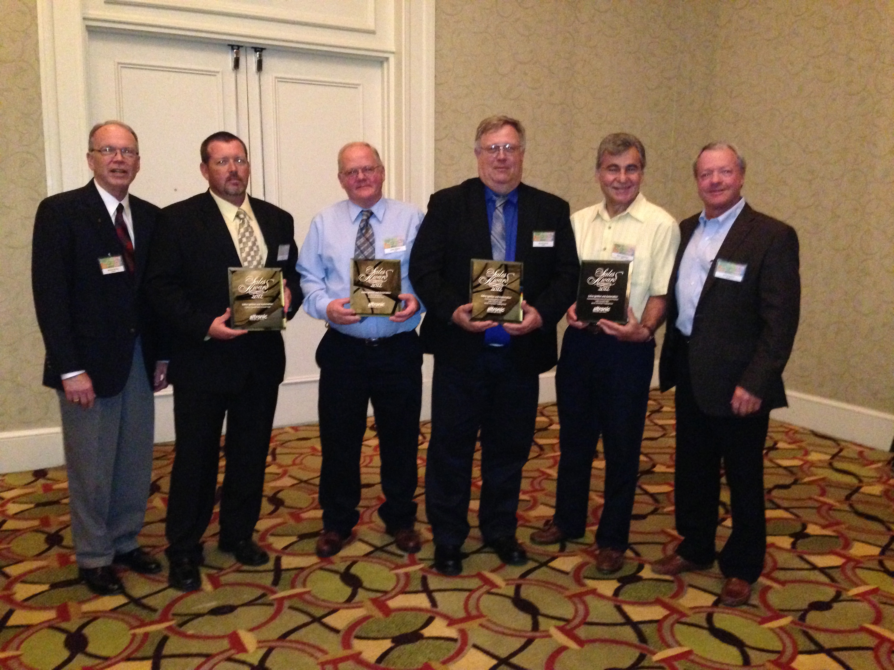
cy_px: 335
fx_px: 852
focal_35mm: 33
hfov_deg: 55.4
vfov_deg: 42.9
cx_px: 447
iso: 800
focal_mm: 4.13
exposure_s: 1/16
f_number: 2.4
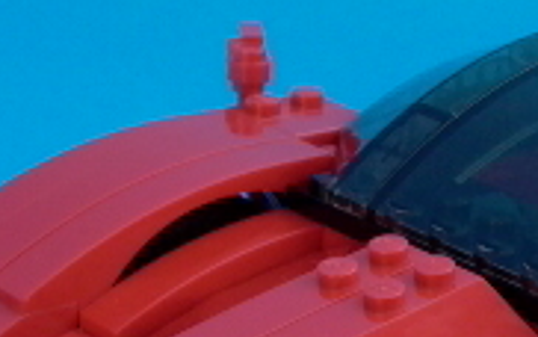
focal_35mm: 123
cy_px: 393
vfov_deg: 10.5
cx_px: 556
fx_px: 1805
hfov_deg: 16.6
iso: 100
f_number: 4.03
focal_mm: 7.13
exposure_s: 1/157
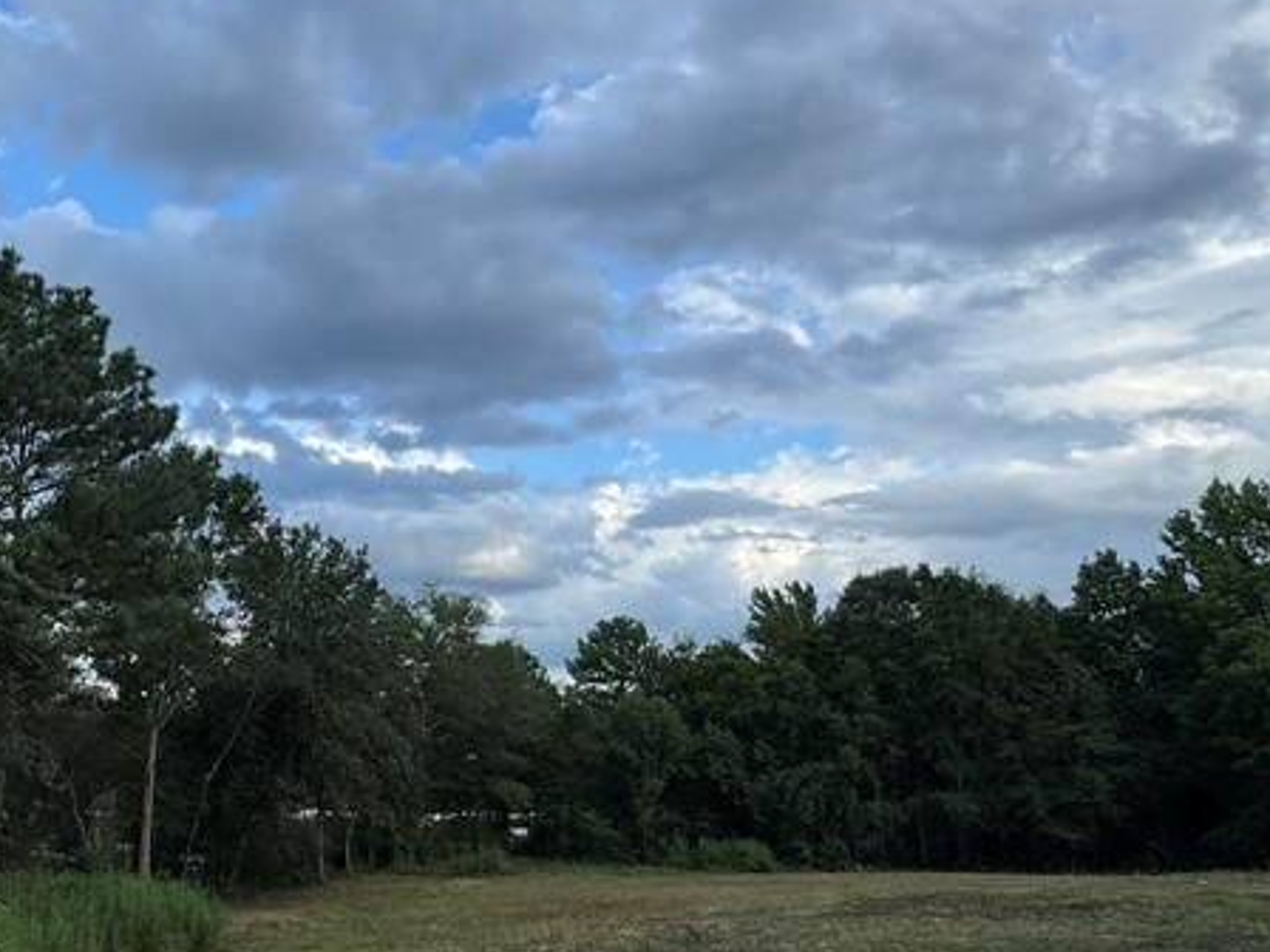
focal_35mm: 32
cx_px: 346
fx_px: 1174
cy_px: 419
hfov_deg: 54.6
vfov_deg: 44.1
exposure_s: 1/804
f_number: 2.2
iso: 50
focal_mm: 2.22
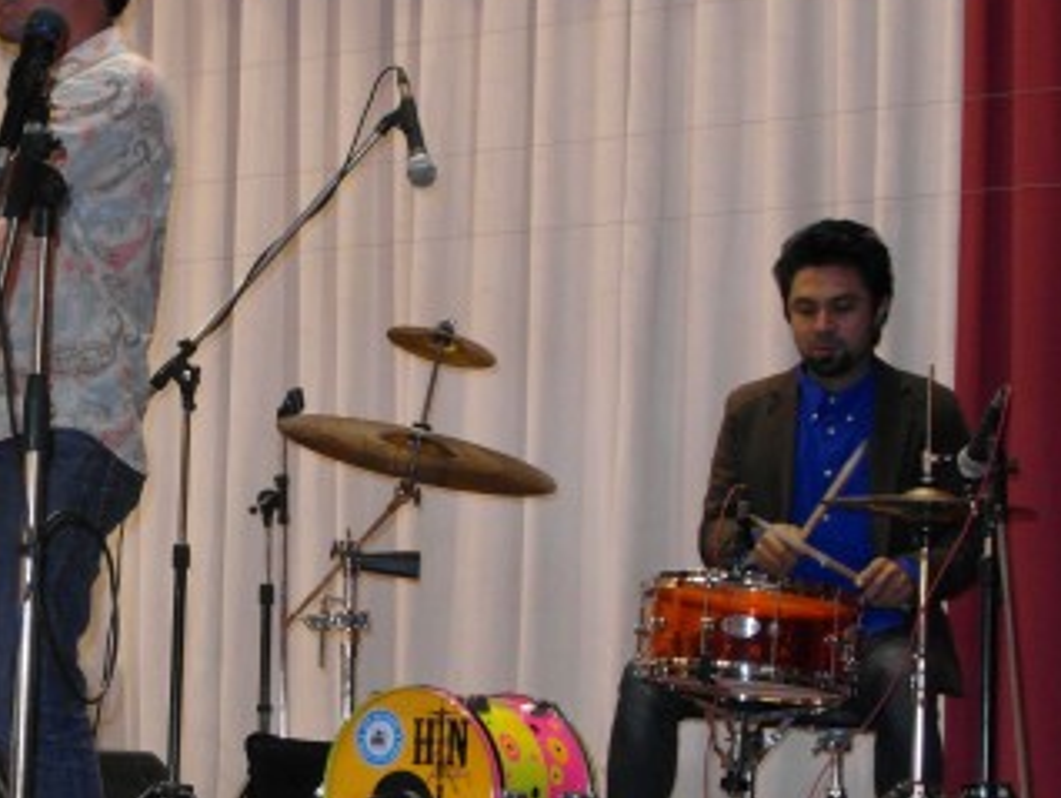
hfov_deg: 19.8
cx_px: 194
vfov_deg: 15.1
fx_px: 3006
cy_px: 434
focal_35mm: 98
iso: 400
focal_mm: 9.2
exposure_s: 1/90
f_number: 3.4
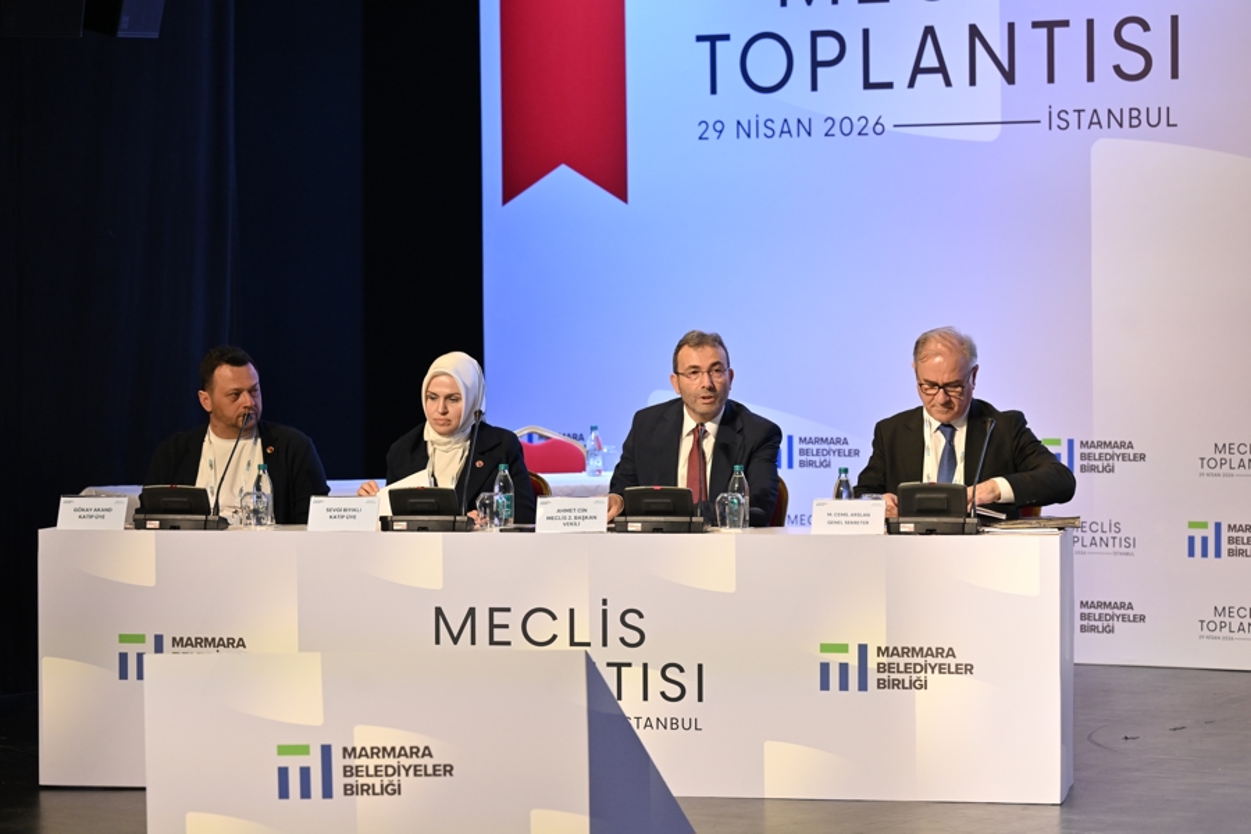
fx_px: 4170
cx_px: 626
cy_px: 417
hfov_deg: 17.1
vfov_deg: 11.4
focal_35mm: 120
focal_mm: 120
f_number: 4
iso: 1600
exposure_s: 1/320
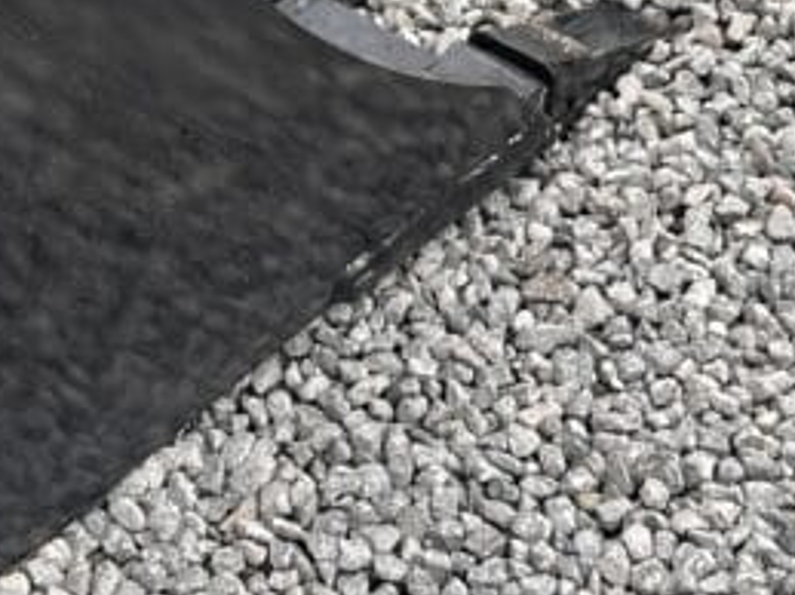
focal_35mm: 167
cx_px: -187
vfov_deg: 8.7
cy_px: -324
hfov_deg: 11.6
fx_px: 3834
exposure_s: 1/494
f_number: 1.78
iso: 64
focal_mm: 6.86
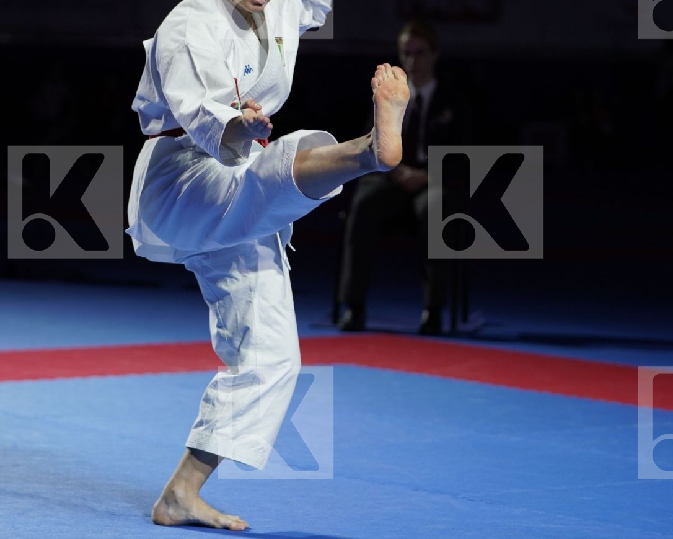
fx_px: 3068
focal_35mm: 154
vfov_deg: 10.0
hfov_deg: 12.5
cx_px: 276
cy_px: 202
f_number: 2.8
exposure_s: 1/500
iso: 500
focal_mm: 99
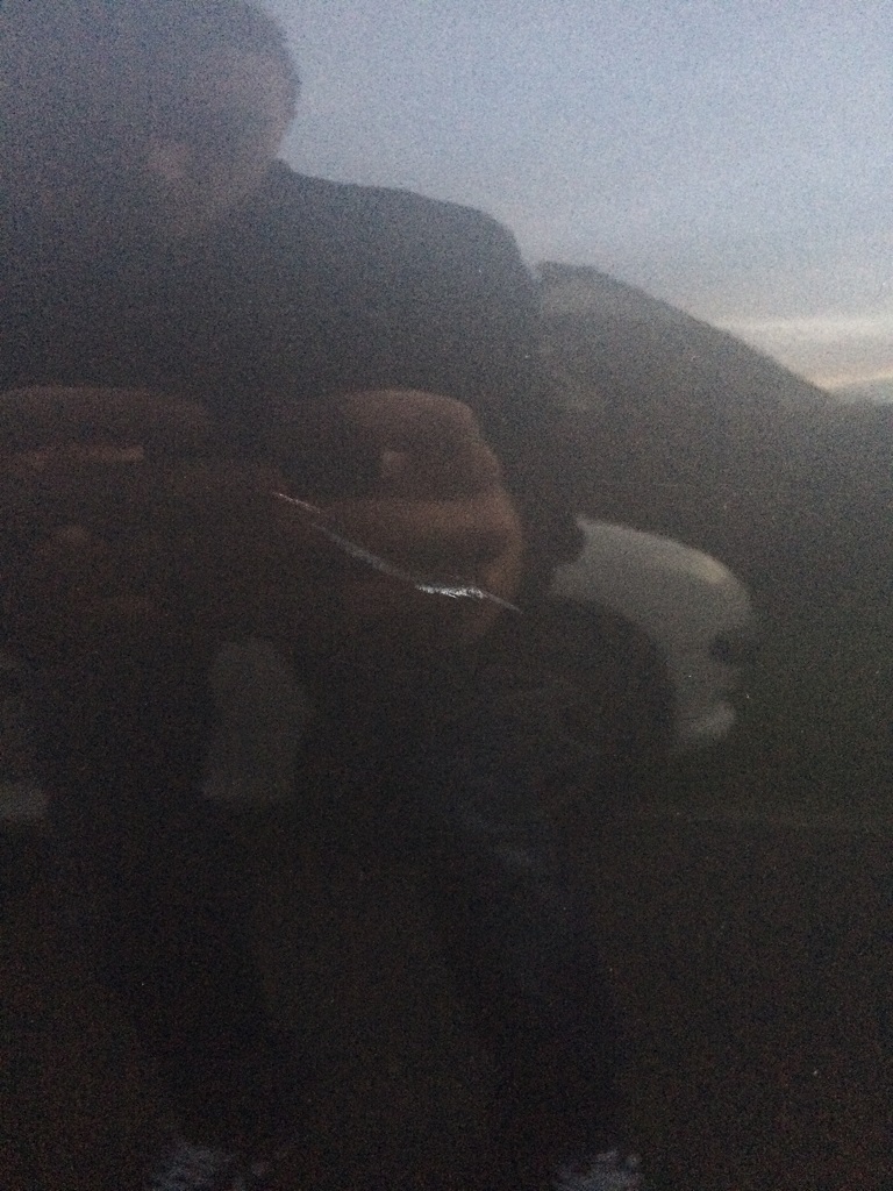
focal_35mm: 29
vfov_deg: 61.7
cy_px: 596
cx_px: 446
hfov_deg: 48.2
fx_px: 997
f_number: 2.2
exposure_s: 1/15
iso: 400
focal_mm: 4.15
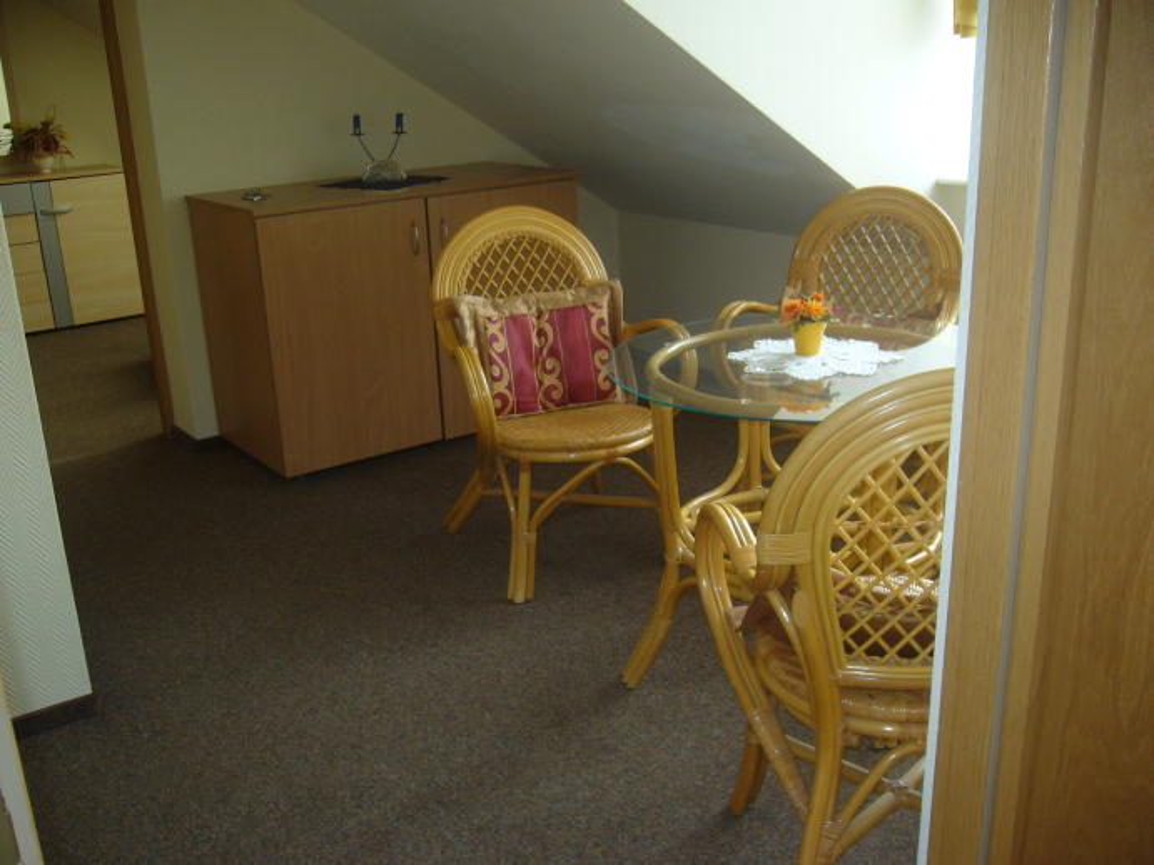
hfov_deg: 52.6
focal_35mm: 35
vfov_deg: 40.7
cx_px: 577
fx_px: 1167
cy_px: 432
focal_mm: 5.8
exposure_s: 1/60
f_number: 2.8
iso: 100
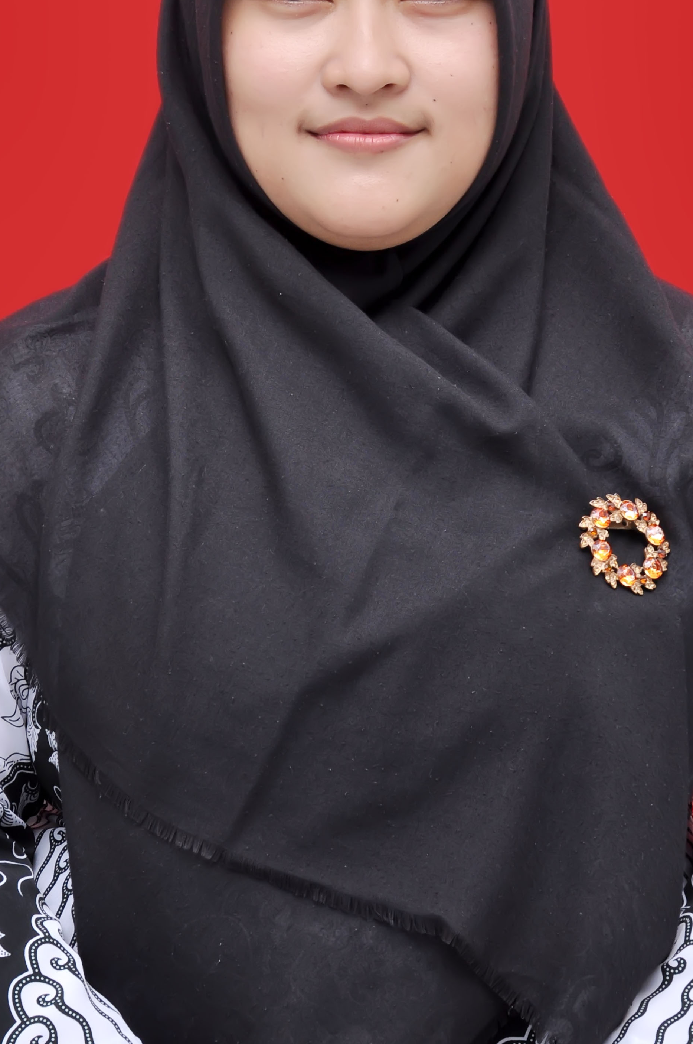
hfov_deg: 11.5
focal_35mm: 119
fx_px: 3445
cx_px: 360
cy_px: 432
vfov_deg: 17.2
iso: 250
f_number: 9
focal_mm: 52
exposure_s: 1/80
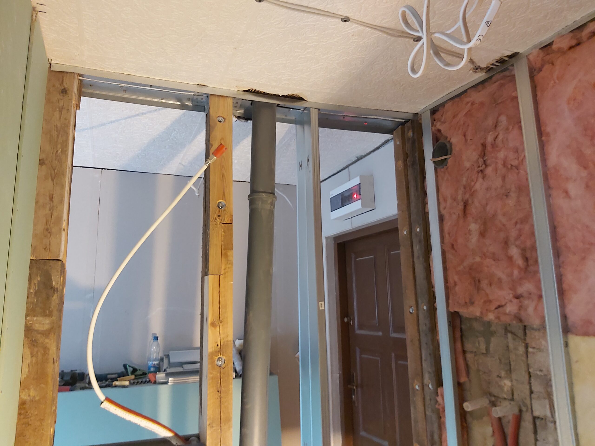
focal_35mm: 26
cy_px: 223
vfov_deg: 53.1
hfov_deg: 67.3
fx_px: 447
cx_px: 298
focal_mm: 3.92
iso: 640
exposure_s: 1/24
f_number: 1.7
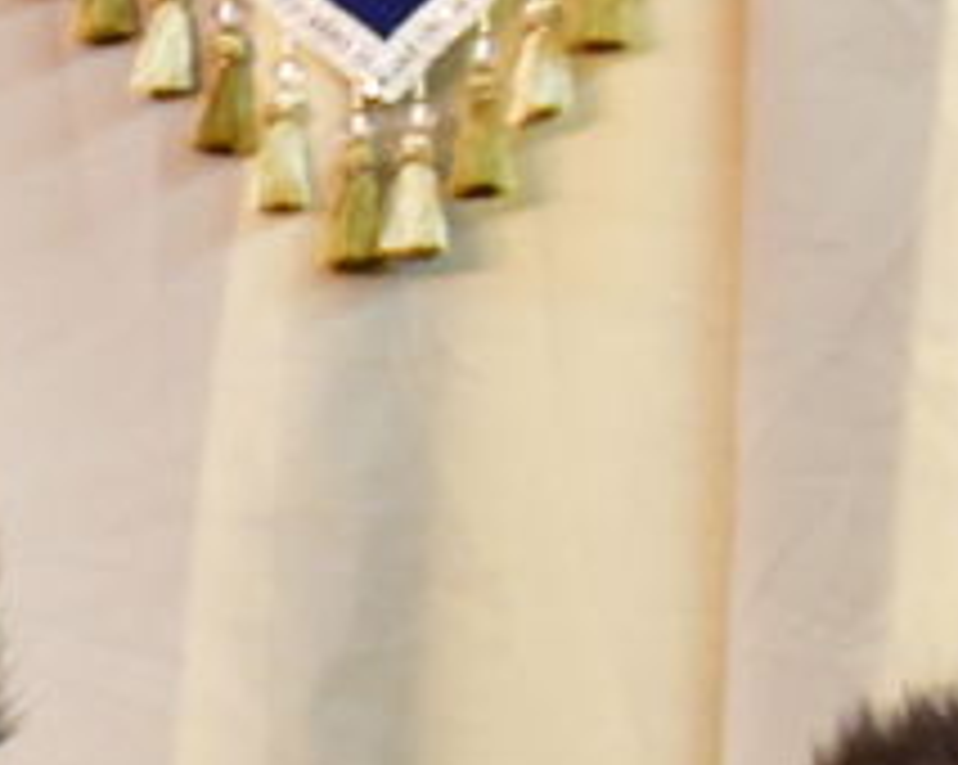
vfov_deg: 6.1
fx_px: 6997
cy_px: 1555
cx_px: -1507
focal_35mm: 247
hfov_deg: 7.3
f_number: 6.3
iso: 4000
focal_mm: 40
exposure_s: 1/50
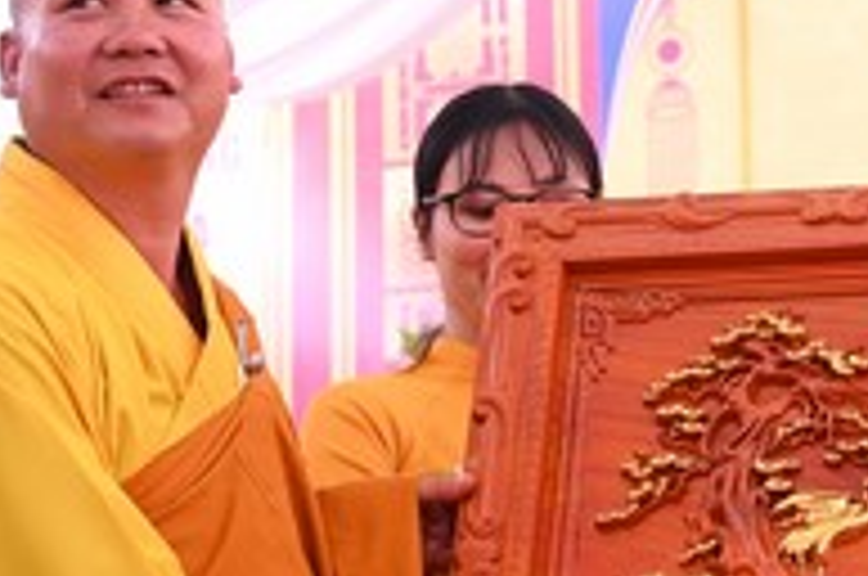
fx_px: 3899
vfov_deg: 8.4
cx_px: 1169
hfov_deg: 12.3
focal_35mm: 162
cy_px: 256
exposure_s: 1/200
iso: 800
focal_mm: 48
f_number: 4.5
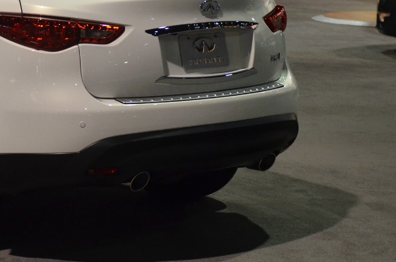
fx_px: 1383
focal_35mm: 126
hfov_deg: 16.0
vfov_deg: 10.8
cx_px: 0
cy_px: 21
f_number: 2.8
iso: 1600
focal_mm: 38
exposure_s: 1/125
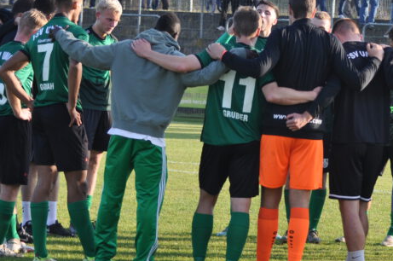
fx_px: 2540
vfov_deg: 5.9
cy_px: 158
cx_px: 300
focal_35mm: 233
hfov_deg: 8.8
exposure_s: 1/320
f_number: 4.5
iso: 200
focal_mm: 70
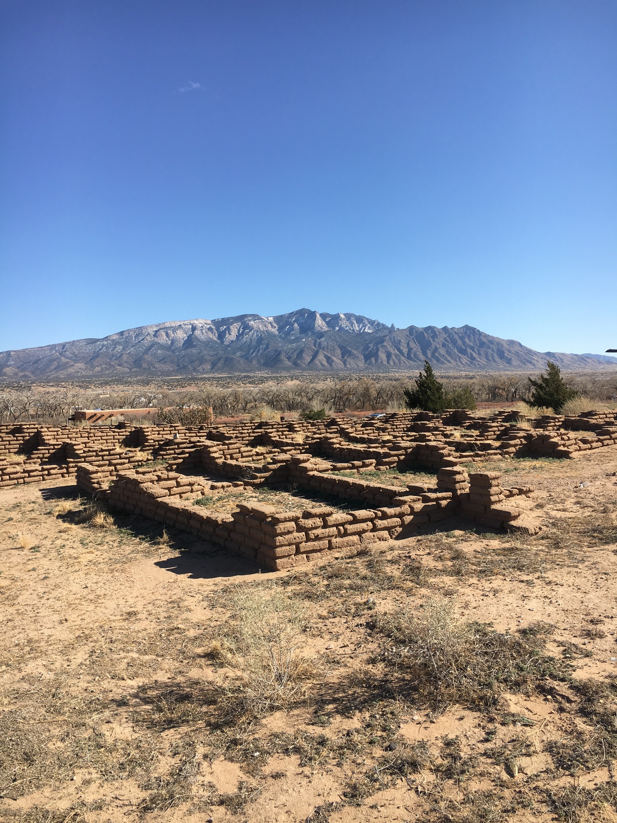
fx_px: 689
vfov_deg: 61.7
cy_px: 412
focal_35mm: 29
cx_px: 308
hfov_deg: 48.2
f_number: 2.2
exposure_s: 1/1374
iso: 25
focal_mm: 4.15
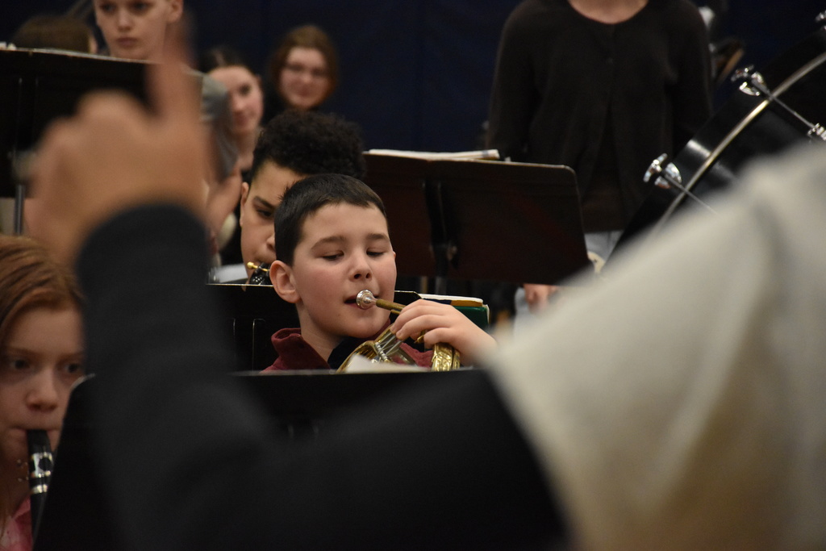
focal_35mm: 210
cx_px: 413
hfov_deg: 9.8
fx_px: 4819
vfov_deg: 6.5
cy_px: 276
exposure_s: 1/400
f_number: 5.6
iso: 5000
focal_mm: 140
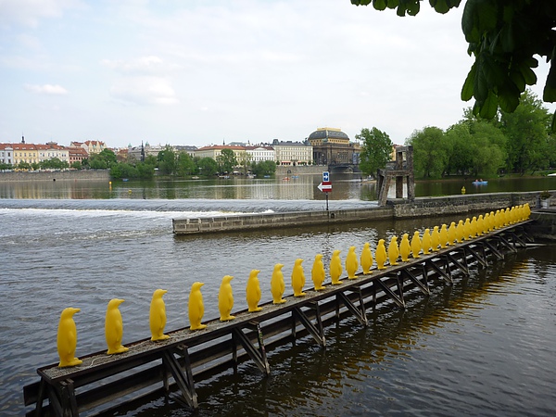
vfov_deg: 49.7
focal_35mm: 28
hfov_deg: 63.4
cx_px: 278
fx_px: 450
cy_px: 208
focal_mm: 5
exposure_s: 1/320
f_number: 3.3
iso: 80
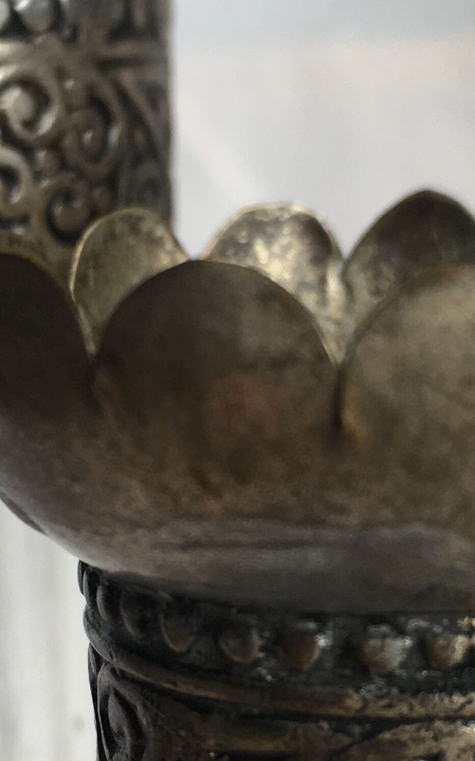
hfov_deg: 15.7
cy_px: 552
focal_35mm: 83
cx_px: 237
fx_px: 1719
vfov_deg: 24.7
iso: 32
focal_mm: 4.15
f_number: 2.2
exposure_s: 1/100
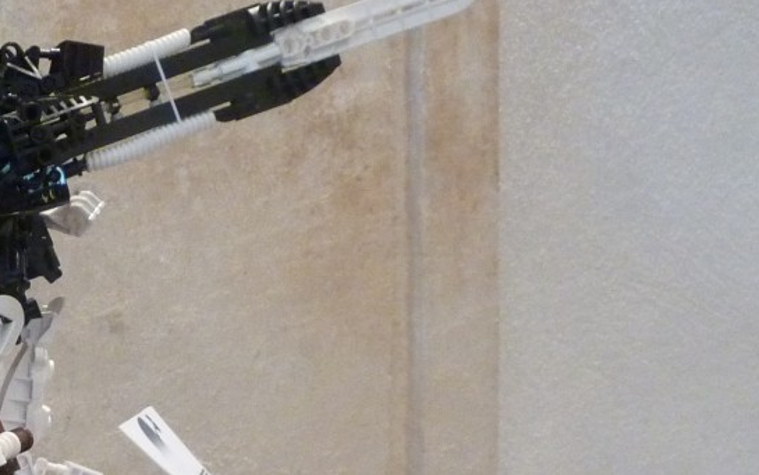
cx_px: -152
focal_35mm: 70
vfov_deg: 18.4
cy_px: 404
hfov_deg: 26.2
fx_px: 1448
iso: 400
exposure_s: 1/15
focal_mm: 4.1
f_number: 3.3
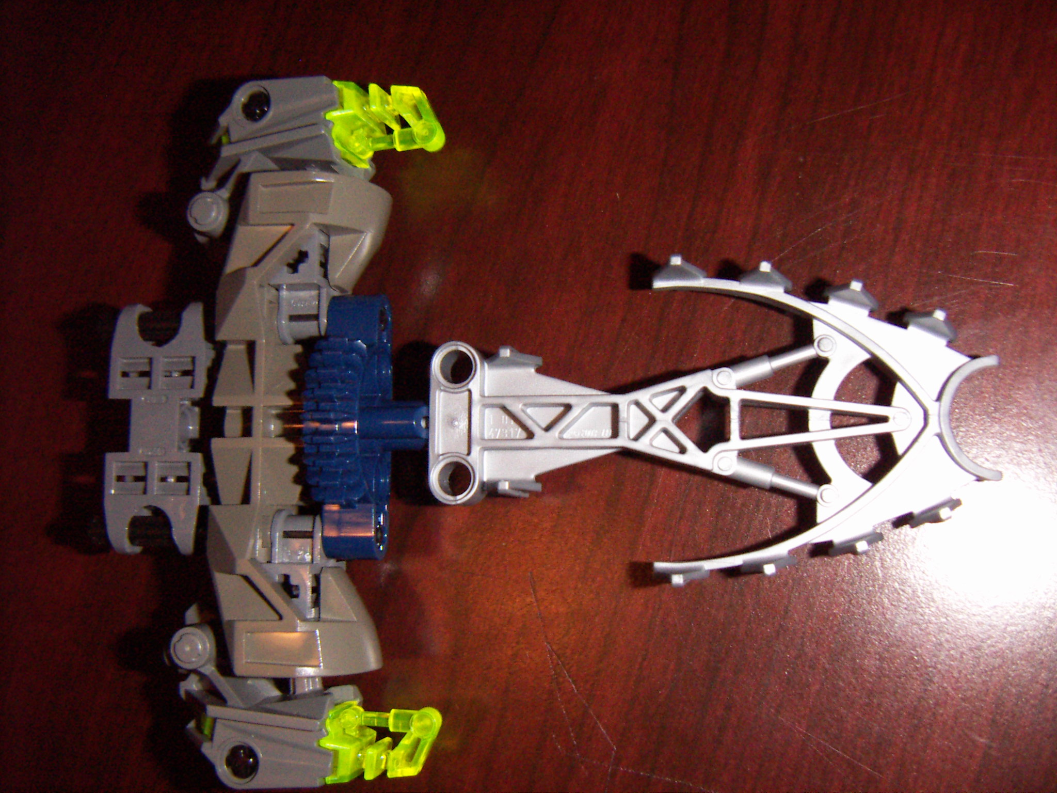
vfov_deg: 39.7
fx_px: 1099
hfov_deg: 51.4
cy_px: 396
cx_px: 528
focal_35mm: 36
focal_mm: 4.7
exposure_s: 1/50
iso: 200
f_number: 6.7
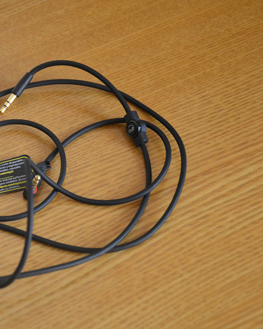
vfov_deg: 17.9
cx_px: 43
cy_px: 164
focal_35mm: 107
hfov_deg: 14.3
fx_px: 1041
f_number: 5
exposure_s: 1/30
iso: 800
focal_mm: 50
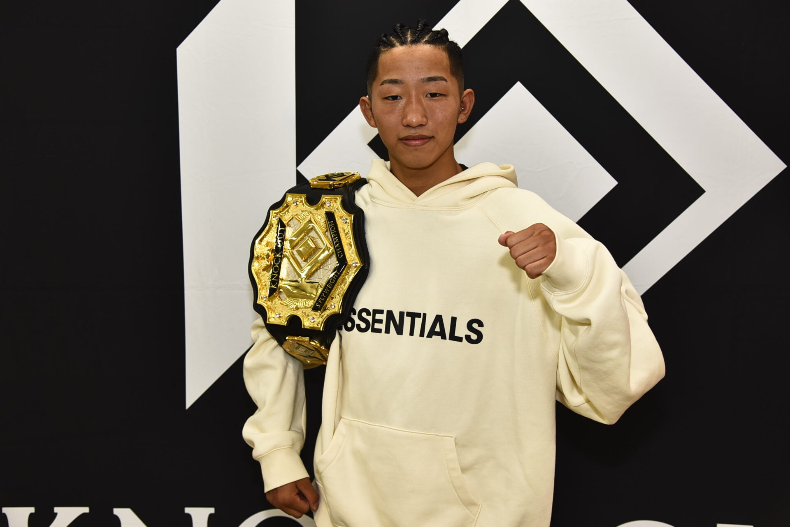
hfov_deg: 48.4
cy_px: 264
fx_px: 878
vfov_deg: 33.4
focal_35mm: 40
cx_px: 395
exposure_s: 1/200
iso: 400
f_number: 4.5
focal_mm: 40
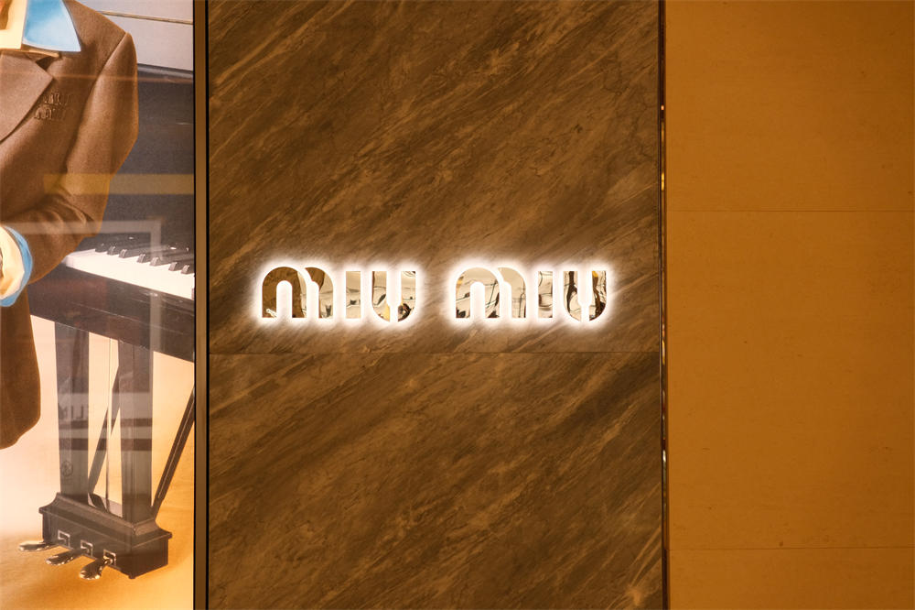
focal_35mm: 75
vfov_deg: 18.2
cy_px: 305
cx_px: 458
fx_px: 1906
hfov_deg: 27.0
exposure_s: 1/100
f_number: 3.2
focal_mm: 50
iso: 640
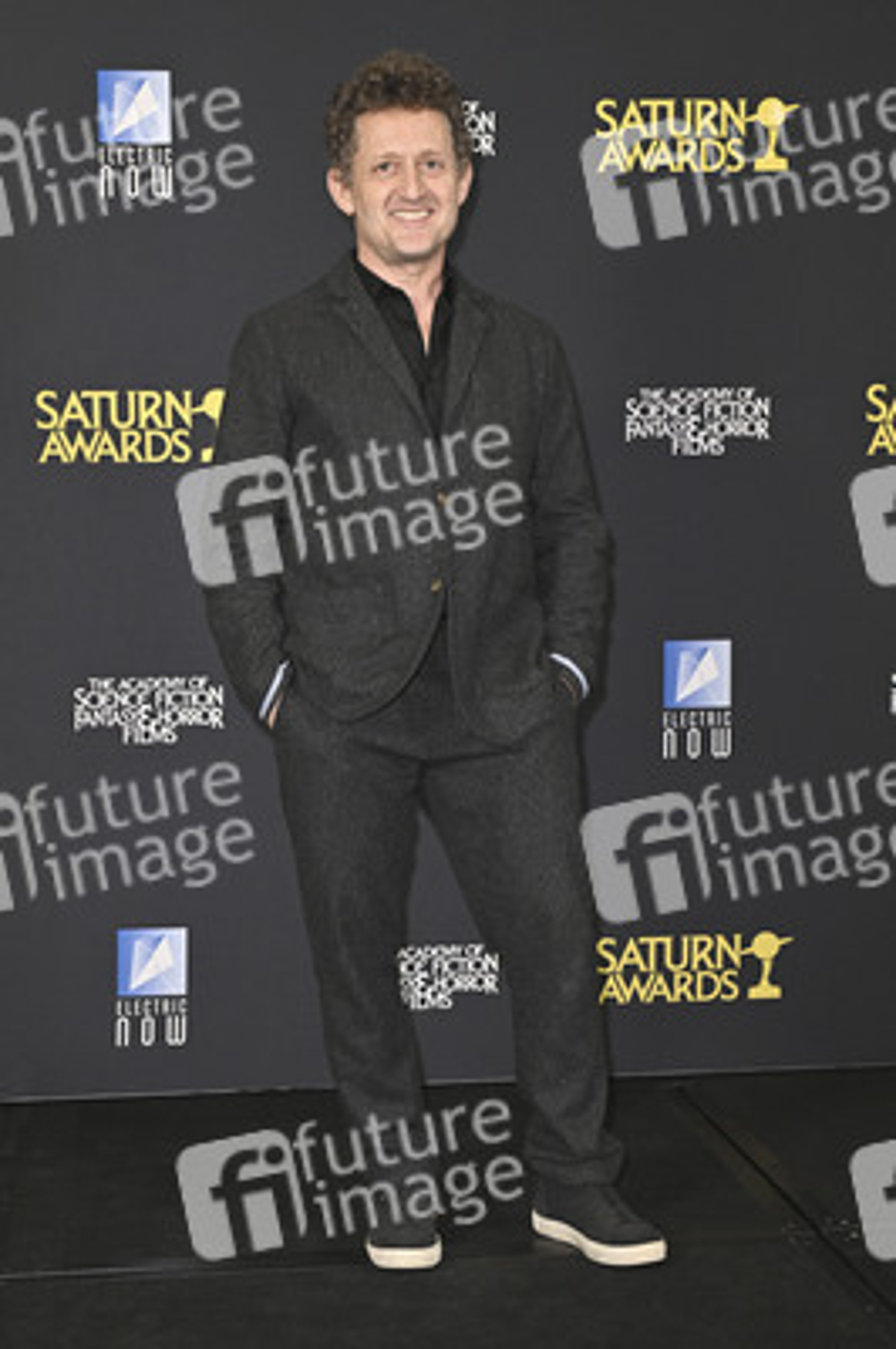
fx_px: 1870
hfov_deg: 26.9
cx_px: 448
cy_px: 674
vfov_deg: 39.6
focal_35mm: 50
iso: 2000
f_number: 5
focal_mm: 50
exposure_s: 1/320
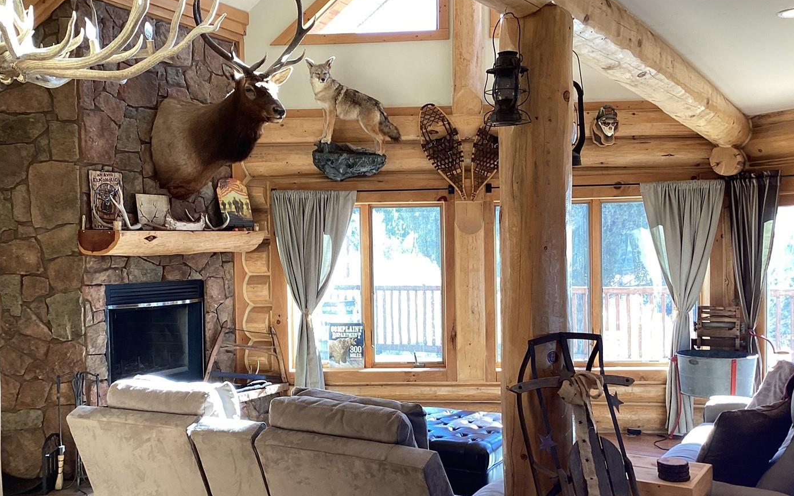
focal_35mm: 38
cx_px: 357
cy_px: 281
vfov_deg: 33.5
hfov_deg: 51.5
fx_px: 822
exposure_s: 1/60
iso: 50
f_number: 2.4
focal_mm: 3.3
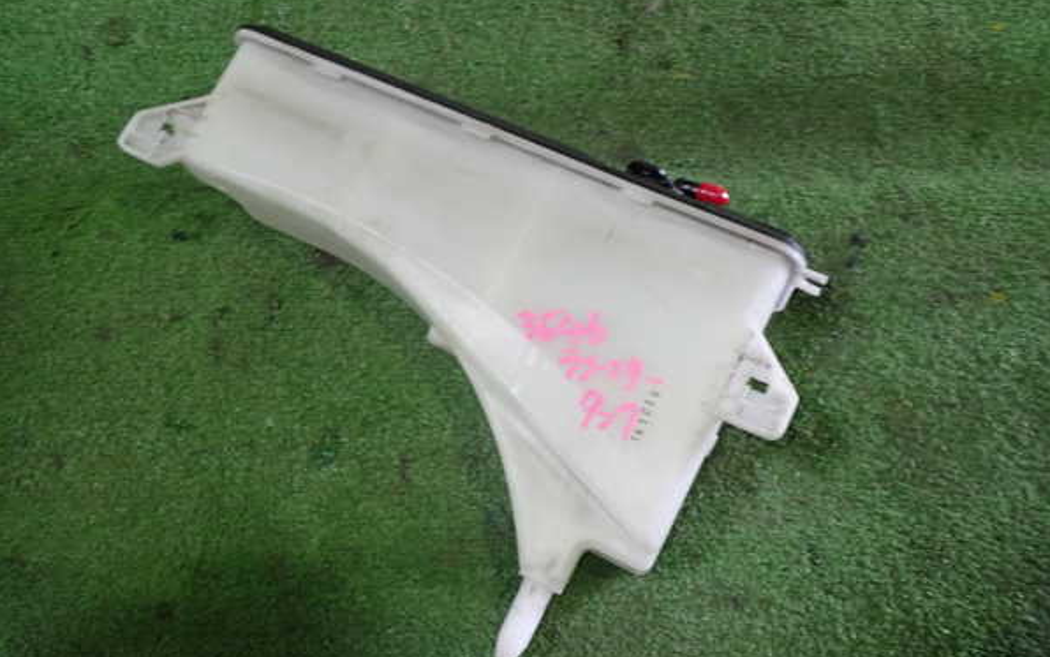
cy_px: 343
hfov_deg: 59.6
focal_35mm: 32
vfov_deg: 39.5
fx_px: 916
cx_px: 525
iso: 250
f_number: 2.3
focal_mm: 5.4
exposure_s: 1/30
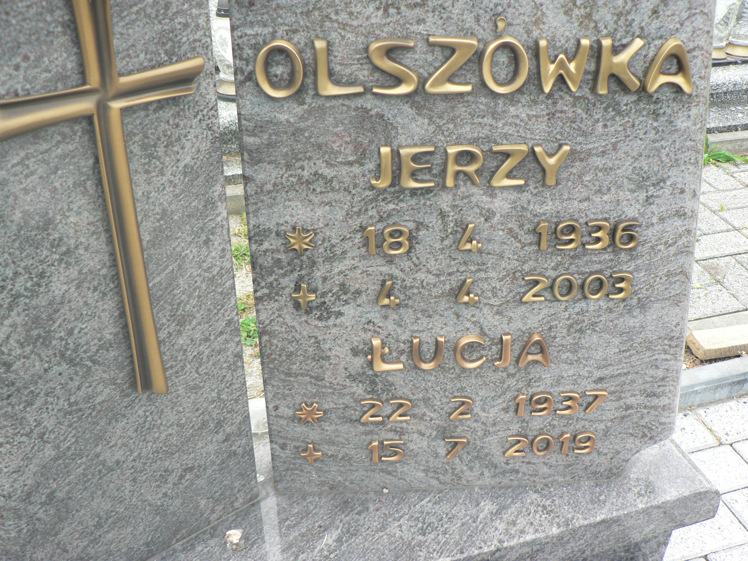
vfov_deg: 39.7
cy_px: 280
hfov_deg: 51.4
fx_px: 778
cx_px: 374
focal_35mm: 36
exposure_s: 1/80
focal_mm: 6
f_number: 2.8
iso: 80
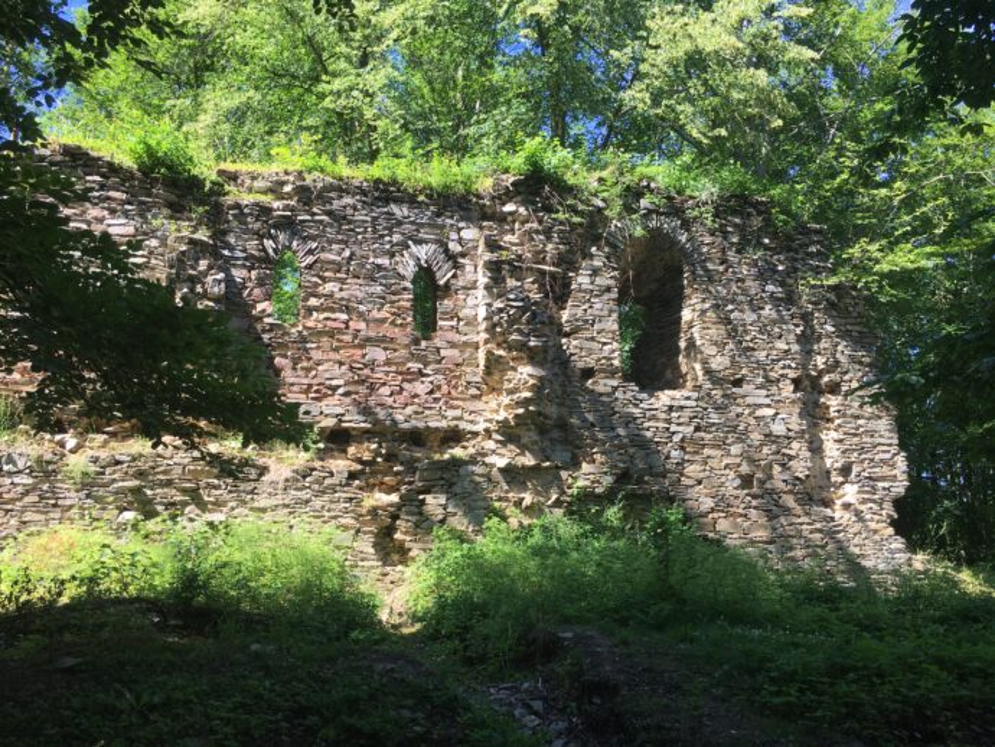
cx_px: 498
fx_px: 834
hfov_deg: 61.6
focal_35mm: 29
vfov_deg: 48.3
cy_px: 374
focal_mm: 4.15
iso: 25
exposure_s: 1/324
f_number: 2.2
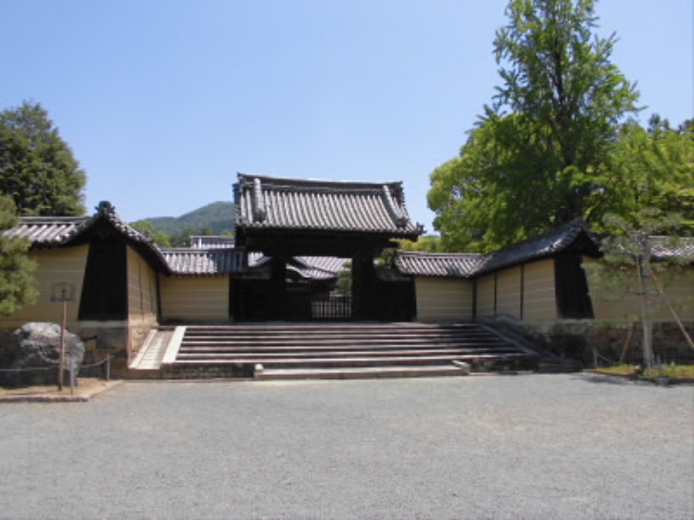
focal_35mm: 26
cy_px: 260
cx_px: 347
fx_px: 521
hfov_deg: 67.3
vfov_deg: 53.1
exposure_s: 1/640
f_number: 3.5
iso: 100
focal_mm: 4.6
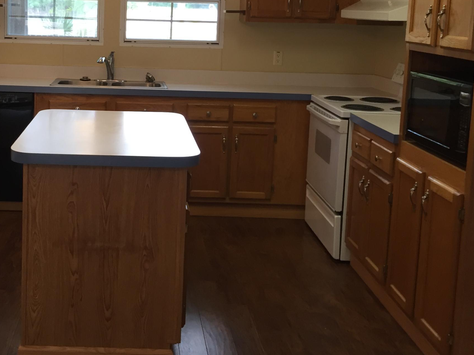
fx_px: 698
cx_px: 125
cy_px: 96
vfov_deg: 28.2
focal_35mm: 51
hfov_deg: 36.7
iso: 64
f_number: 2.2
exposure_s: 1/30
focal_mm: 4.15
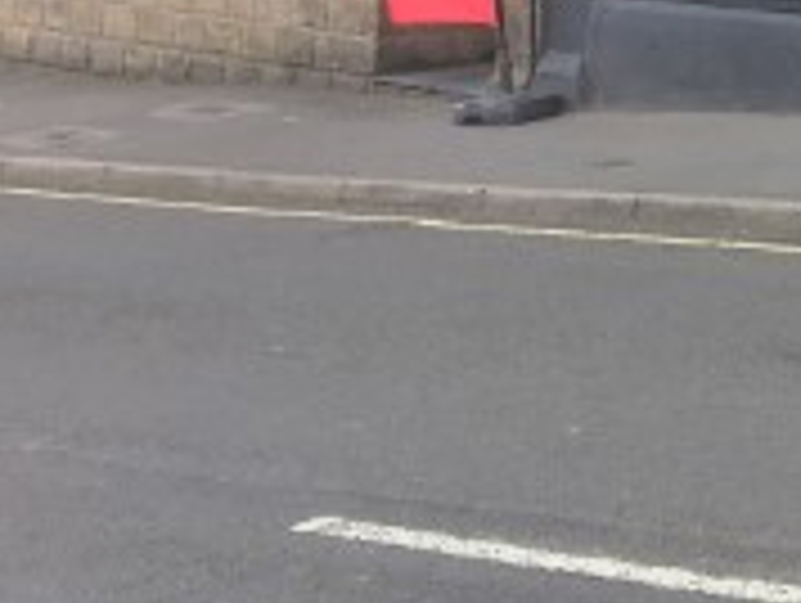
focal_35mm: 104
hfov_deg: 16.8
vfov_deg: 13.3
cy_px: -346
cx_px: 1256
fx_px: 2410
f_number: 2.2
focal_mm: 4.15
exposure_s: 1/100
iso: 25
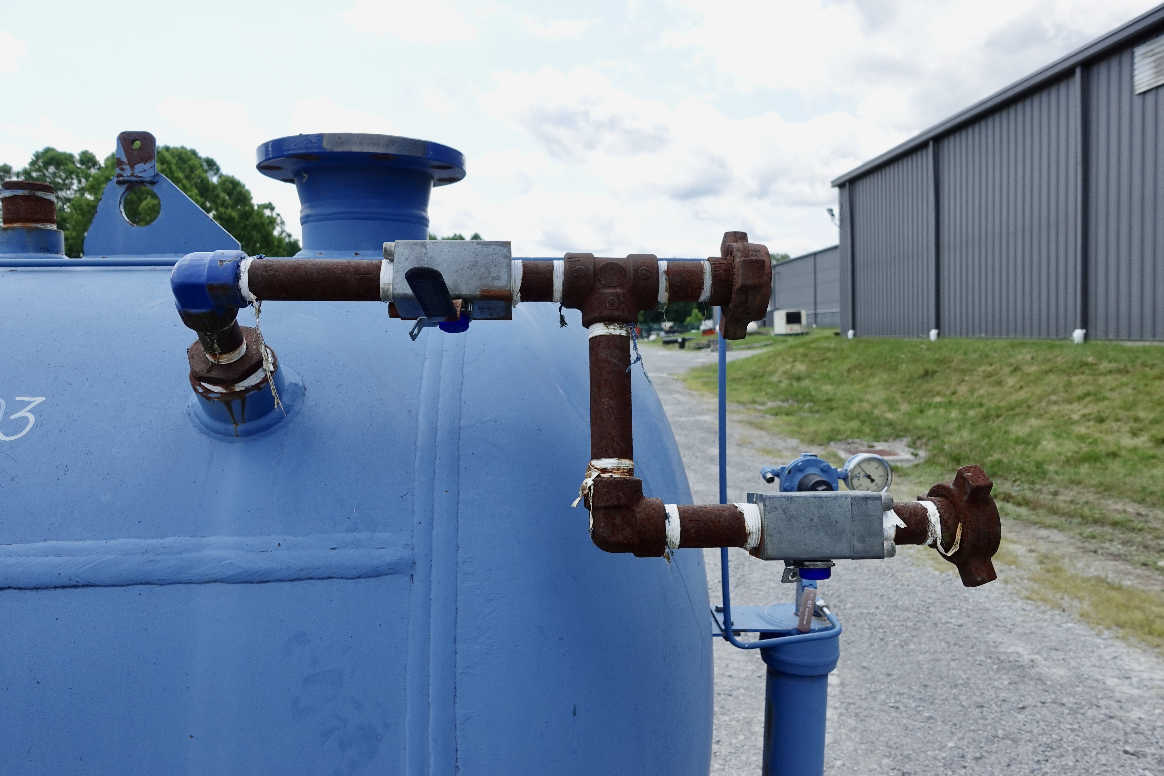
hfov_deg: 73.7
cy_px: 388
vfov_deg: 53.1
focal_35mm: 24
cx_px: 582
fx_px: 776
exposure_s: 1/640
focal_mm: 9.4
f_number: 4
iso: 125
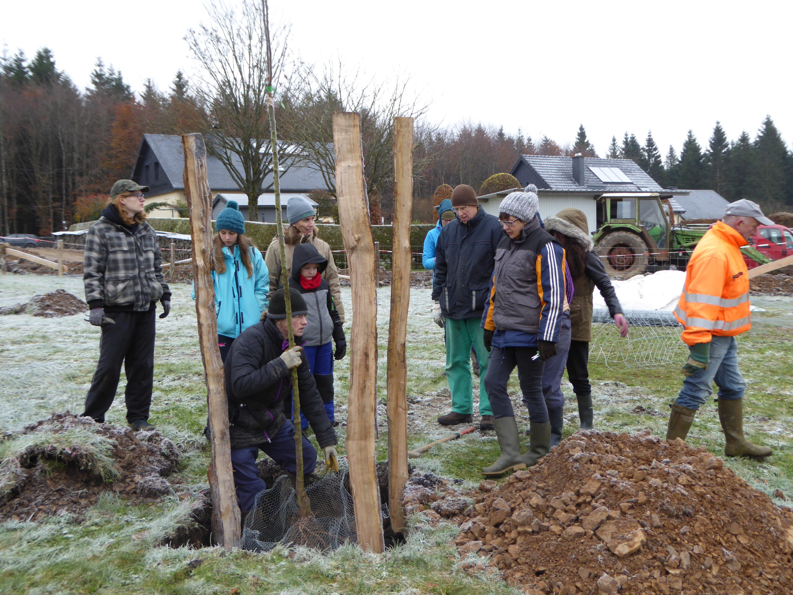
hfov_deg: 54.0
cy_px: 298
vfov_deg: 41.8
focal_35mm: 34
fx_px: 779
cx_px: 396
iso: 100
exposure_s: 1/60
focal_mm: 5.8
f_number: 3.6
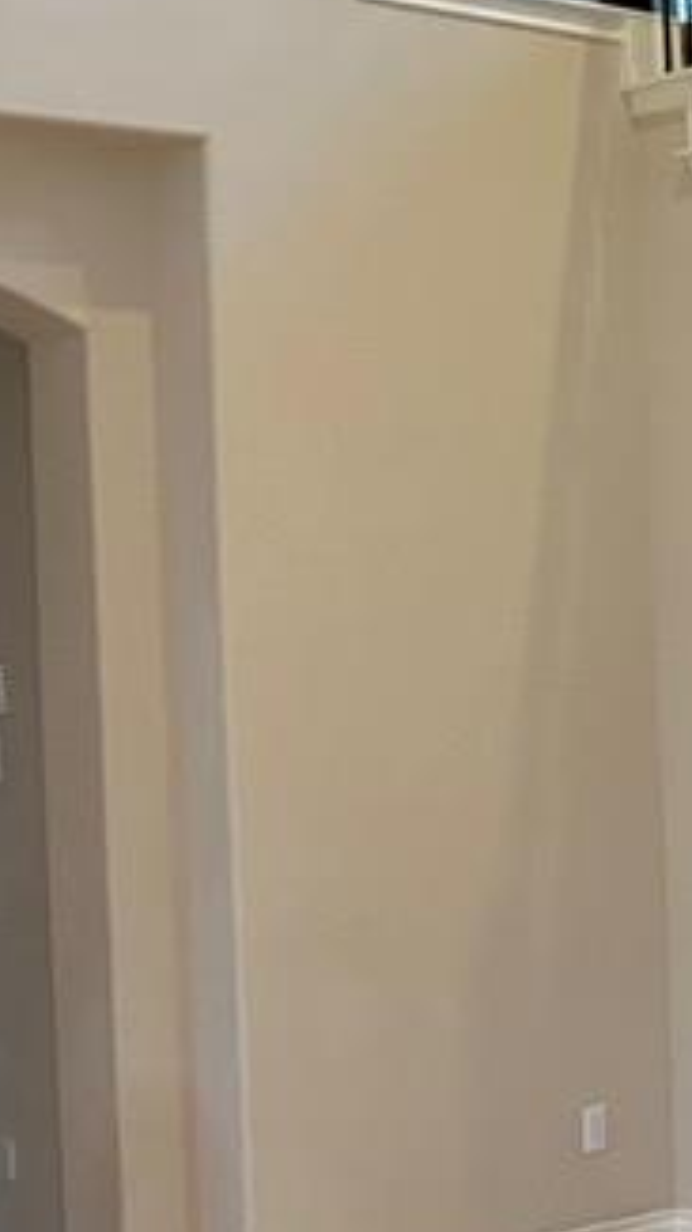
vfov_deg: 23.9
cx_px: 1134
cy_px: 665
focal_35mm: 89
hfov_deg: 12.7
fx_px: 2908
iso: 500
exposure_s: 1/60
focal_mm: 5.7
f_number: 1.5
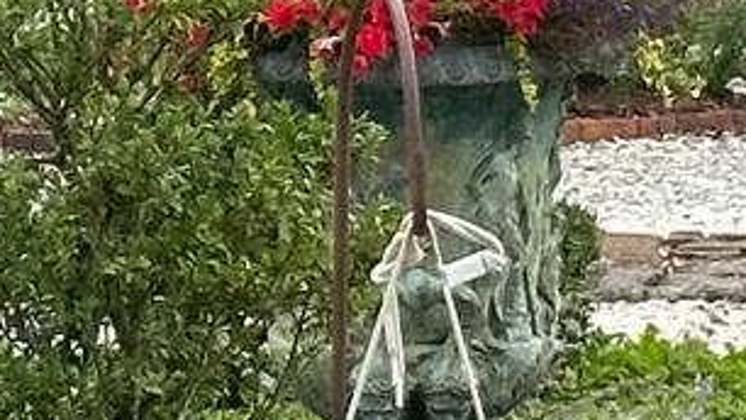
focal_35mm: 350
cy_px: -288
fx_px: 6922
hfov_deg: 6.2
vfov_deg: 3.5
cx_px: 261
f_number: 1.78
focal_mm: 6.86
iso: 64
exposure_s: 1/872
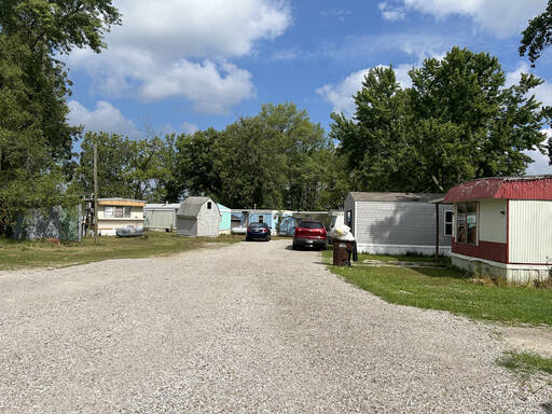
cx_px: 276
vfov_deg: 53.1
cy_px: 207
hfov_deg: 67.3
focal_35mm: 26
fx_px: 415
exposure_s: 1/6211
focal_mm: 5.7
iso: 50
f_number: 1.5
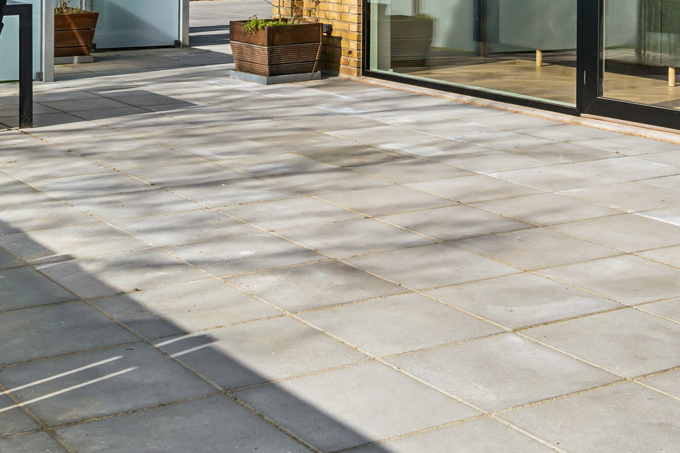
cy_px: -41
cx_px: 318
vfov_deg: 19.5
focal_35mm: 67
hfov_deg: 30.1
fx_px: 1266
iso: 400
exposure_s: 1/2500
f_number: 5.6
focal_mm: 22
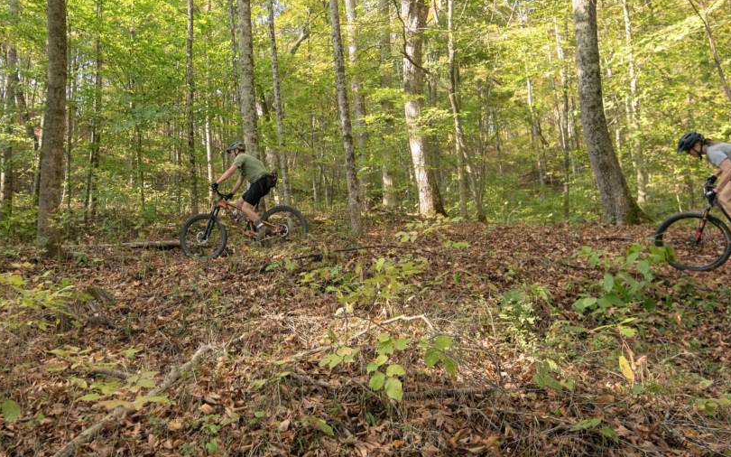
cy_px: 198
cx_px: 251
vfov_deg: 43.0
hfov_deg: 63.2
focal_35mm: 29
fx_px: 578
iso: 800
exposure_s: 1/800
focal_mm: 15
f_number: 2.8
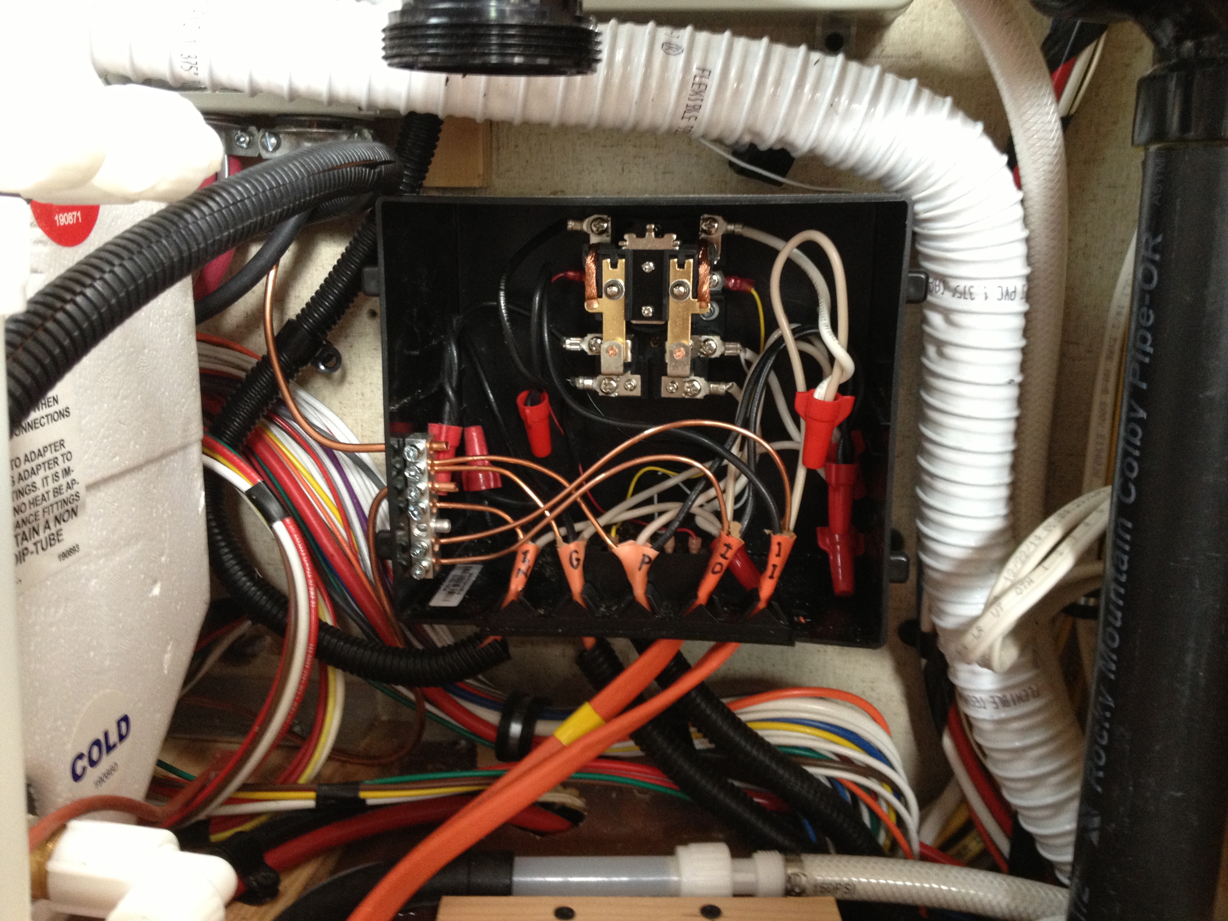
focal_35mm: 35
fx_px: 1242
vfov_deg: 40.7
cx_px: 614
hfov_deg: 52.6
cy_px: 460
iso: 200
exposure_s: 1/20
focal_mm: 4.28
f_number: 2.4
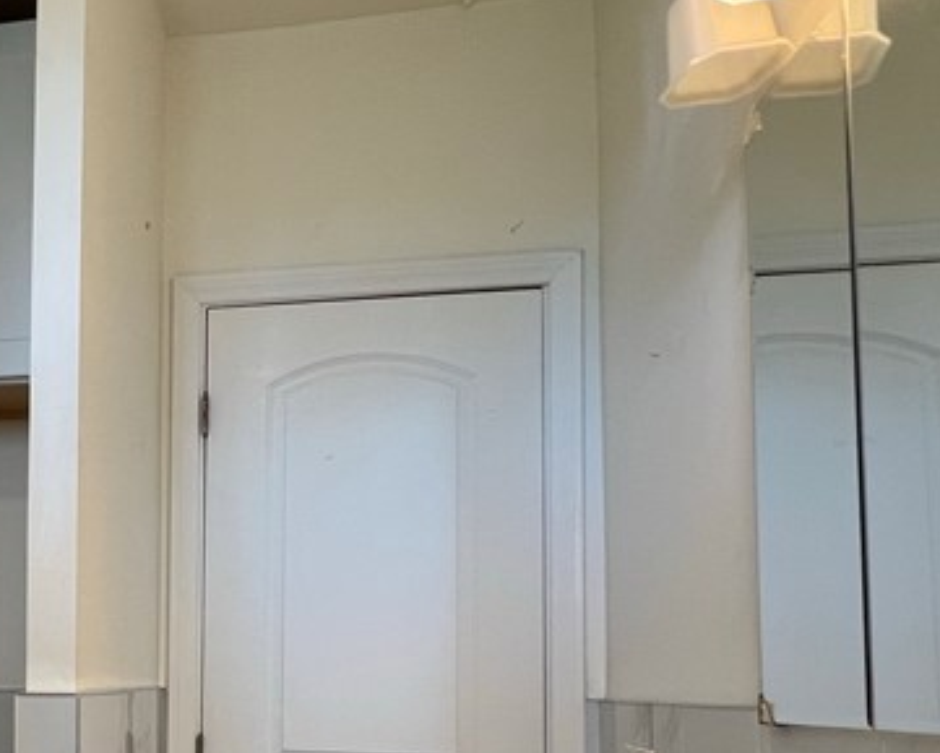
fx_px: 1002
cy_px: 615
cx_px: 86
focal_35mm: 36
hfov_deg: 45.4
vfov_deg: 39.4
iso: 125
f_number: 1.8
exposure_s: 1/120
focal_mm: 1.57
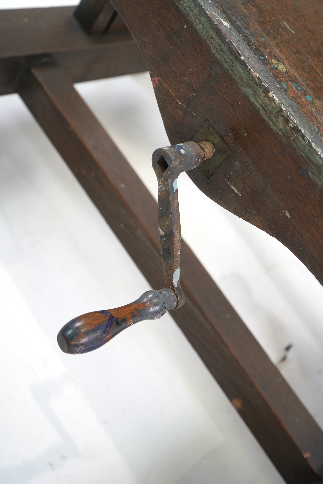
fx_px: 606
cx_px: 162
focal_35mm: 45
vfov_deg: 43.6
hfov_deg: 29.9
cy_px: 242
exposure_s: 1/80
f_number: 5.6
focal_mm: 45
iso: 640
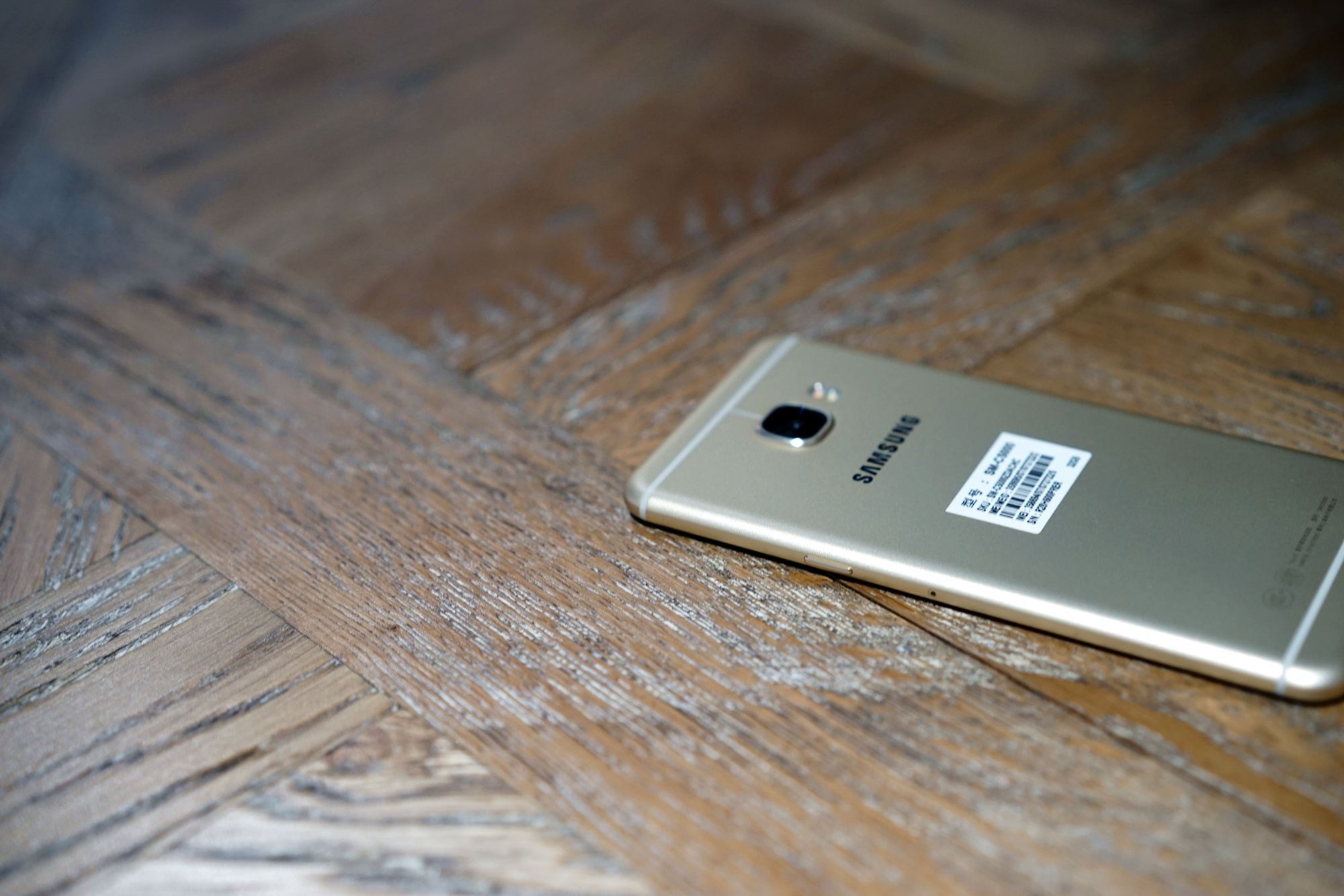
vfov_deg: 24.6
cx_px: 672
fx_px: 2053
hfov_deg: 36.2
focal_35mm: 55
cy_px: 448
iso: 800
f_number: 3.2
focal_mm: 55
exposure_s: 1/60
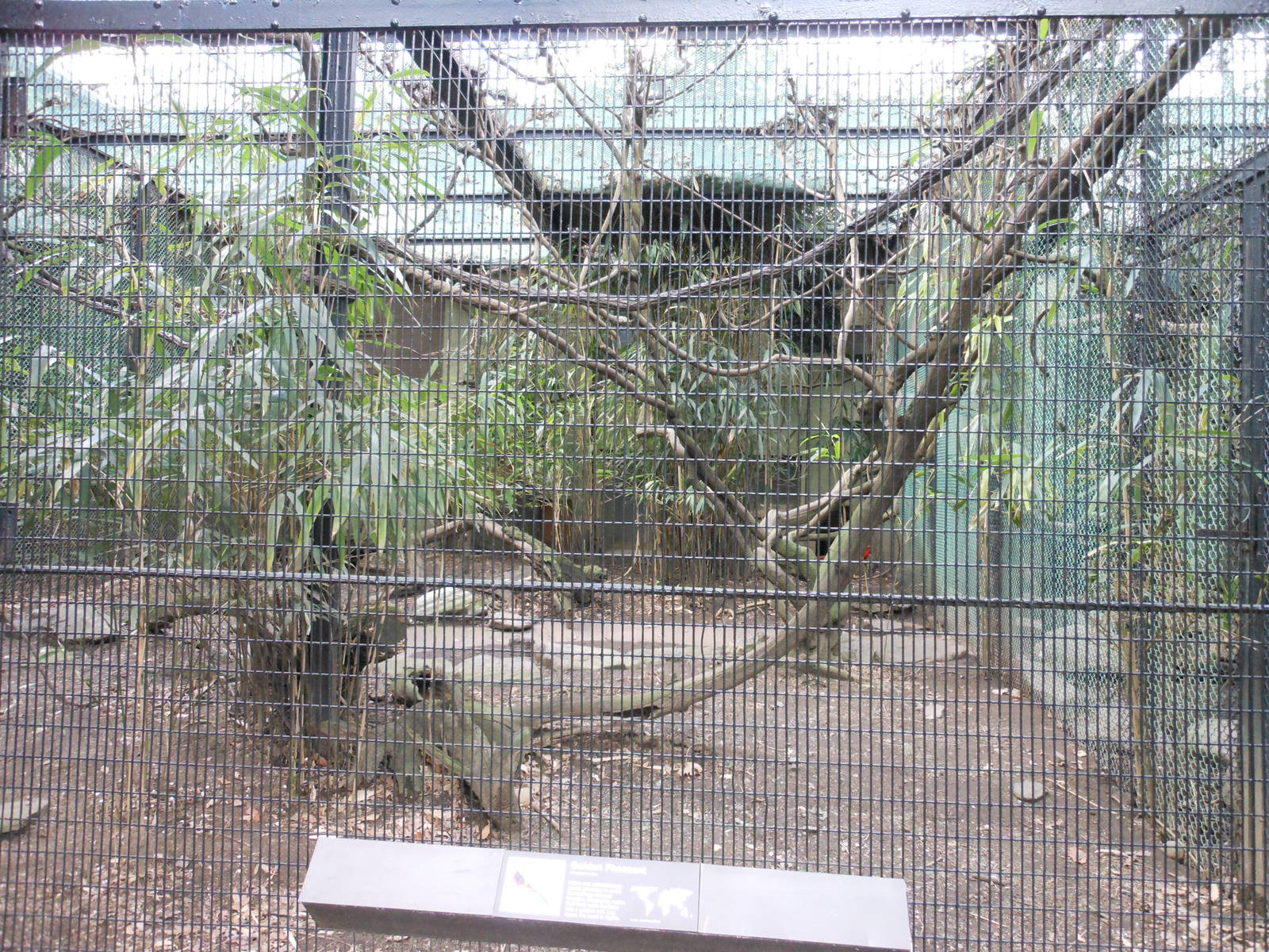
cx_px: 634
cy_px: 476
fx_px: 1026
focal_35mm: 28
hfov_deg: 63.4
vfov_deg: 49.7
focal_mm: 5
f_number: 3.7
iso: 400
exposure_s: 1/60
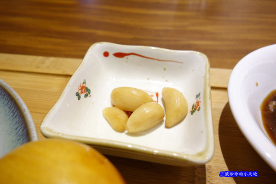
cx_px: 138
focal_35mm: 28
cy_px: 92
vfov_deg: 46.4
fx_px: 215
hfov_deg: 65.5
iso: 160
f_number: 3.5
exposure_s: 1/4
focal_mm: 10.4
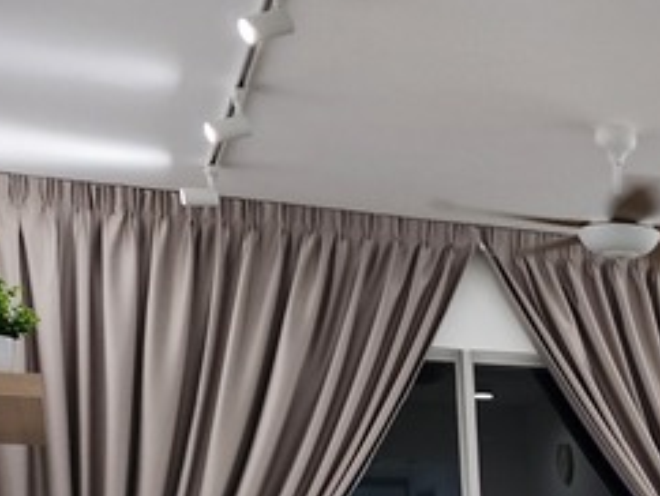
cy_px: 662
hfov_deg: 21.8
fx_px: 1450
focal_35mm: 76
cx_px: 963
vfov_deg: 18.0
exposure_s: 1/100
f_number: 1.8
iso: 125
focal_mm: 6.4
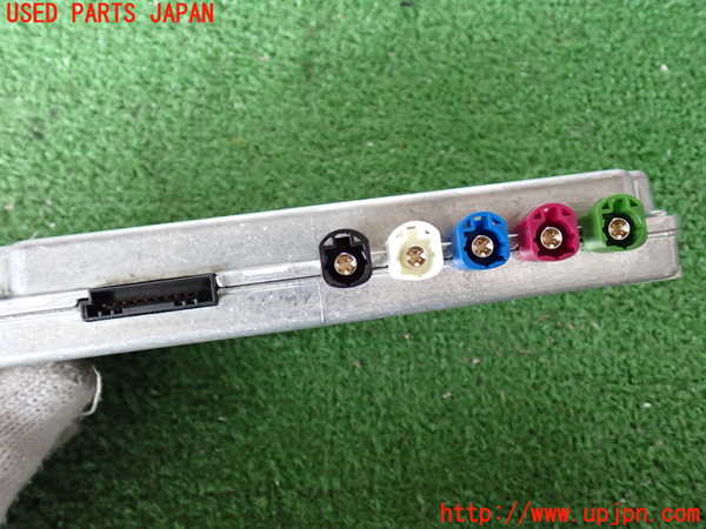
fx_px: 734
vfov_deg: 39.7
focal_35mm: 36
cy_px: 264
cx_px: 353
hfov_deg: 51.4
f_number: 2.5
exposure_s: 1/40
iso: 500
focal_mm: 6.37
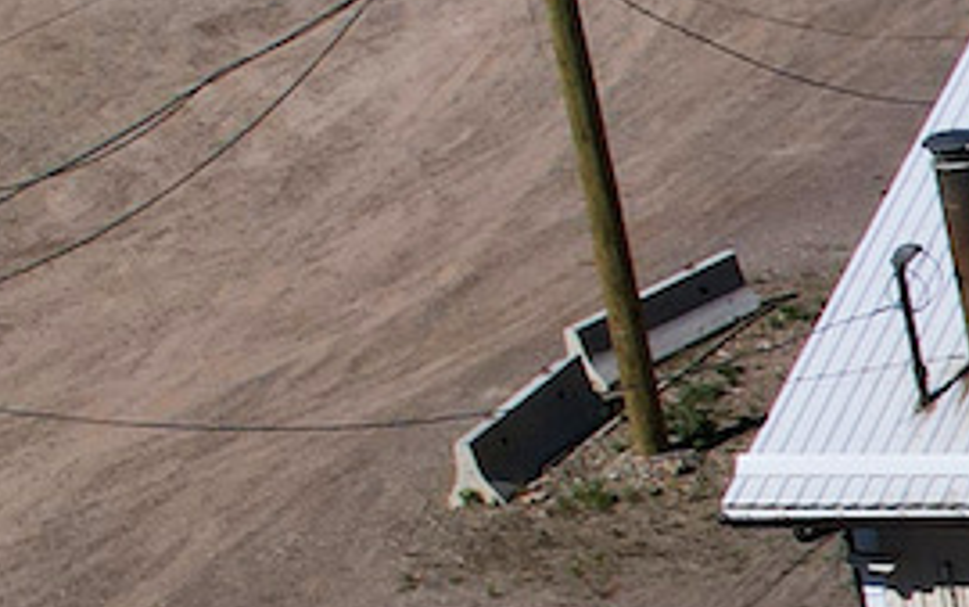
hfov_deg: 9.5
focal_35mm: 170
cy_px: 758
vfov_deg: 7.6
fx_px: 4491
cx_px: 2975
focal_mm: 8.38
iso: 110
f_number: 2.8
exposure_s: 1/160
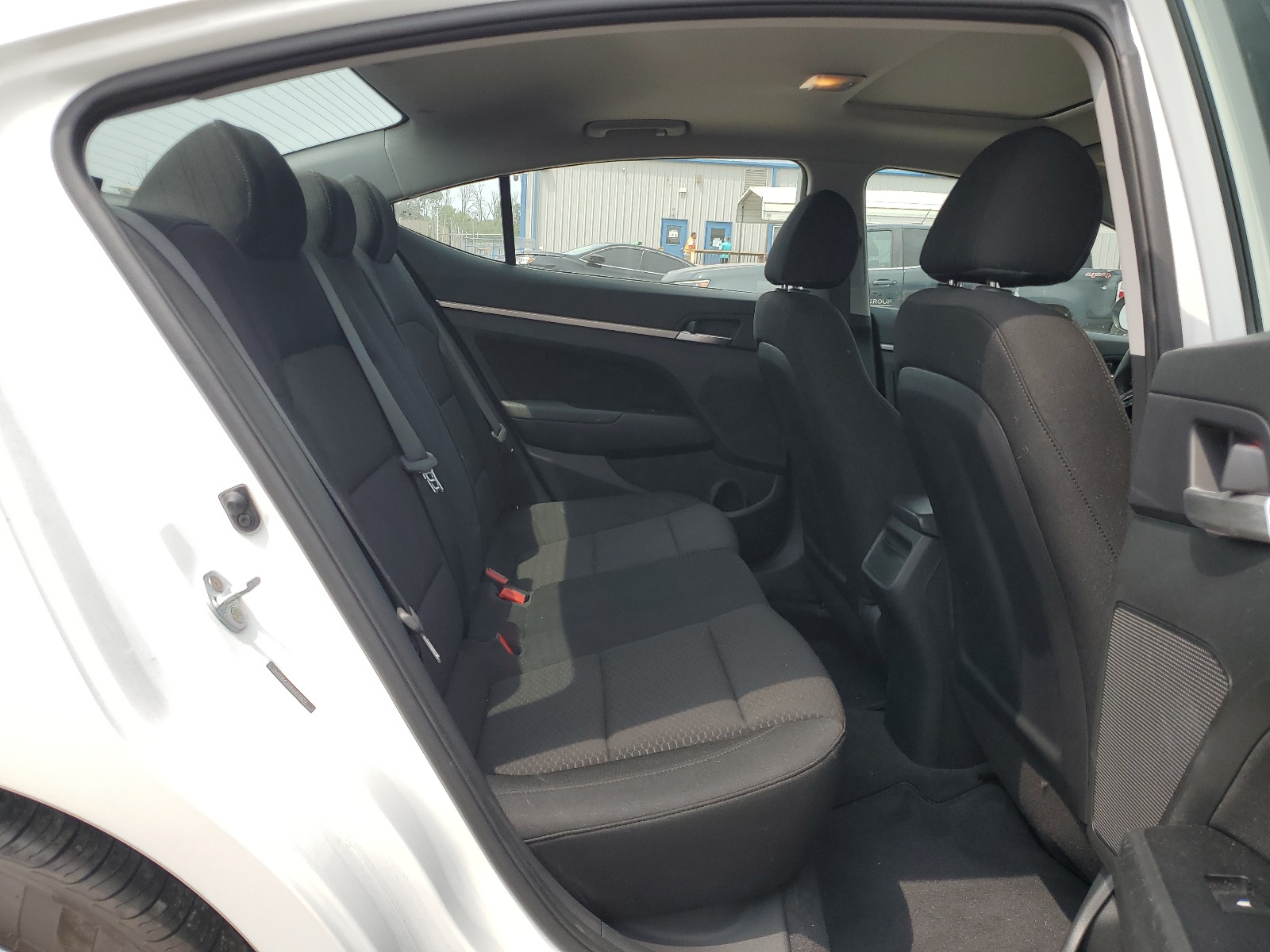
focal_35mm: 26
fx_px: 954
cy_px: 476
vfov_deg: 53.1
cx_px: 635
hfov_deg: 67.3
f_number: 1.5
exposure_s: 1/1429
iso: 50
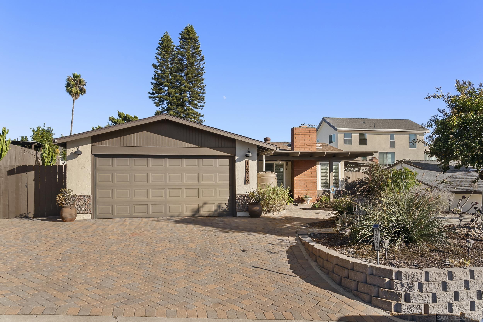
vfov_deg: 49.6
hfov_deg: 69.4
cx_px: 242
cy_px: 161
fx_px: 349
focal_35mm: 26
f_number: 8
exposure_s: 1/400
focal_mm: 26
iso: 500
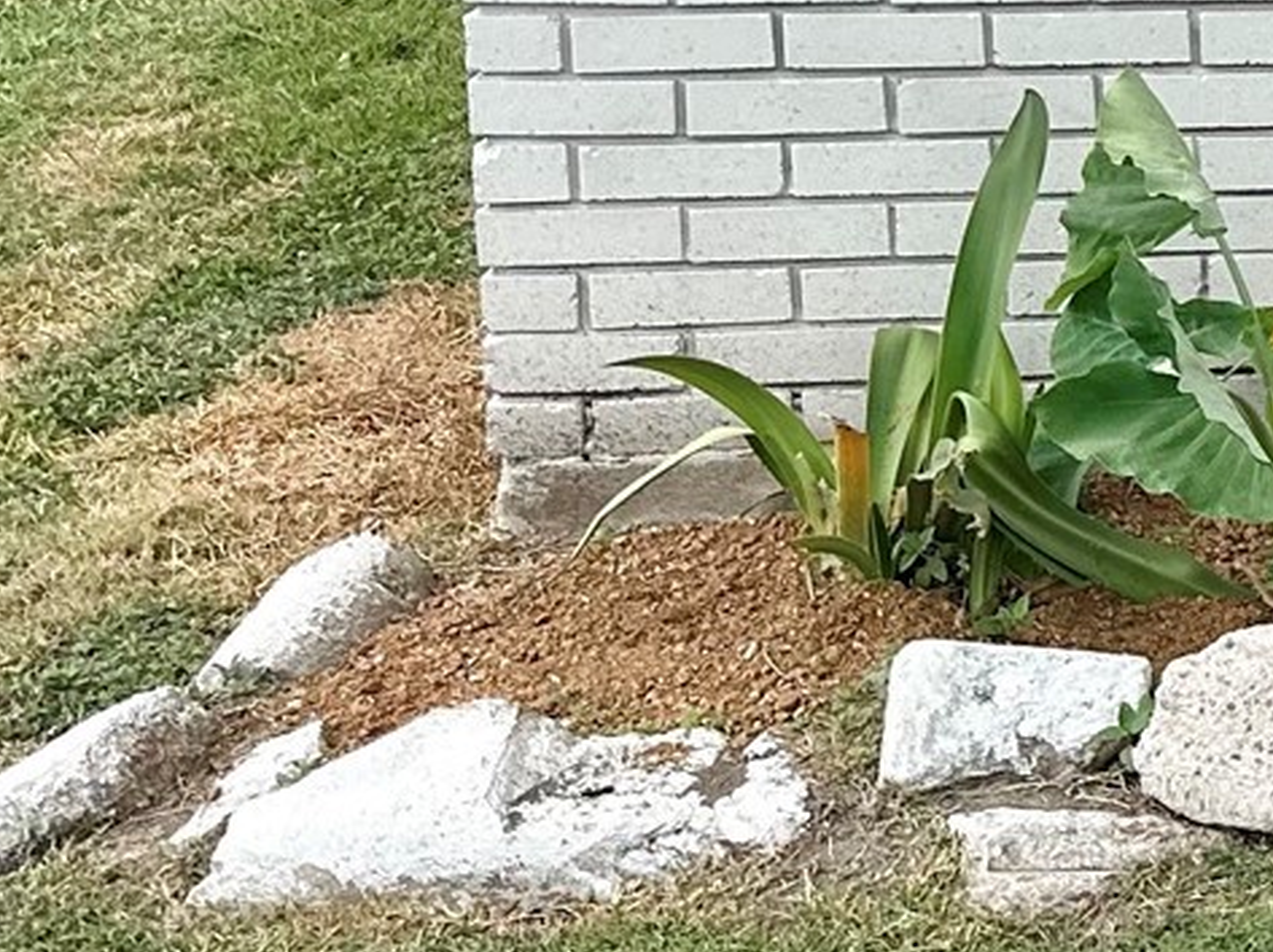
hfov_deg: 14.9
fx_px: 3822
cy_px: -27
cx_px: 2670
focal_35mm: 104
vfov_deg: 14.0
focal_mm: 6.86
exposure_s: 1/2155
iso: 80
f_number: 1.78
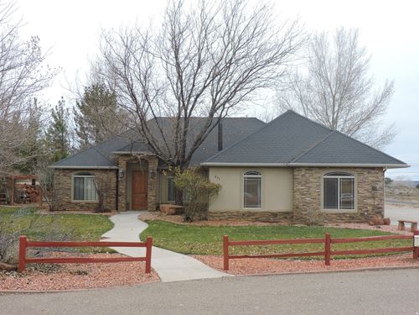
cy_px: 158
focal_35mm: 43
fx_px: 520
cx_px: 210
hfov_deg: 43.9
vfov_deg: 33.6
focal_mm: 7.7
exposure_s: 1/320
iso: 100
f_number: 3.4
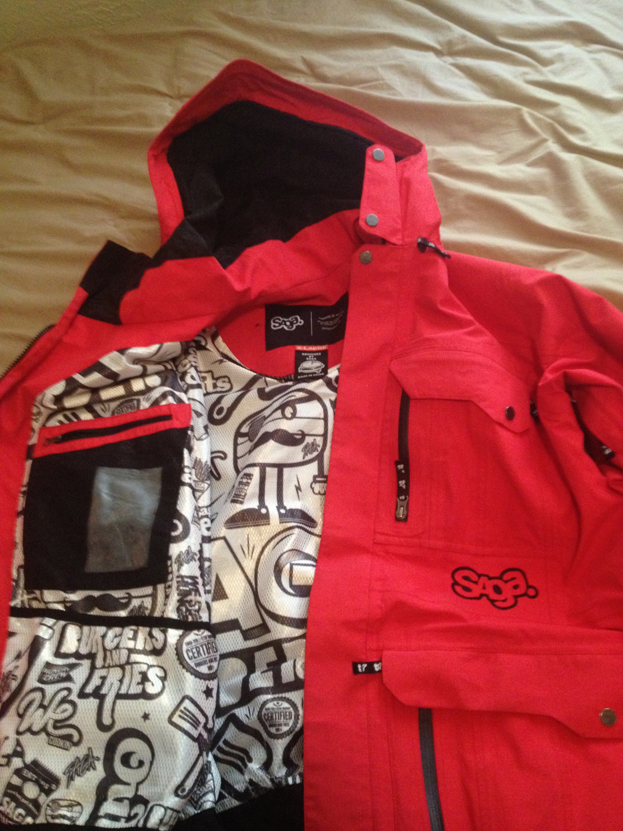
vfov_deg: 52.6
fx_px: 840
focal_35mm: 35
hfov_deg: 40.7
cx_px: 312
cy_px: 416
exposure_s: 1/20
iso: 320
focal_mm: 4.28
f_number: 2.4
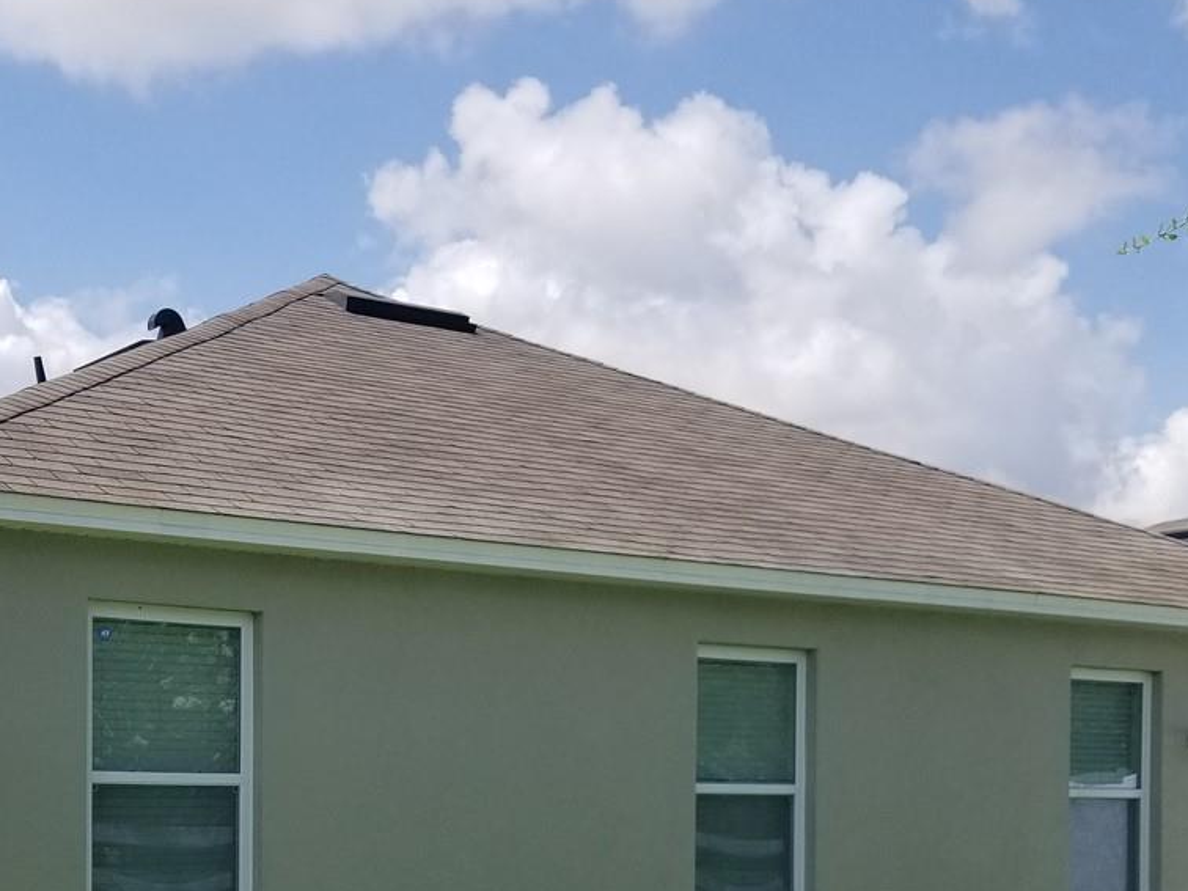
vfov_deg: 25.6
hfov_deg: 34.5
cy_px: 820
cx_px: 365
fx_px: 1888
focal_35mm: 55
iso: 50
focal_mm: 4.3
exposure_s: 1/2544
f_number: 1.7
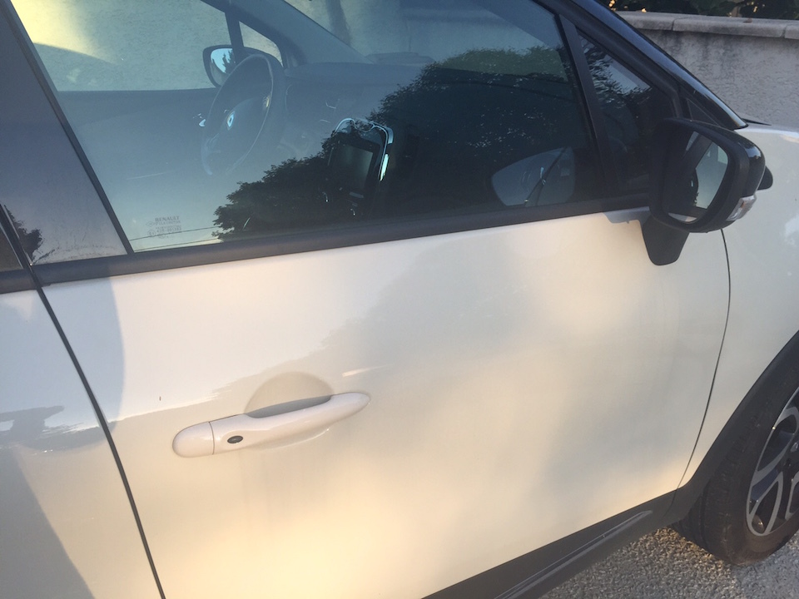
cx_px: 400
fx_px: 669
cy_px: 300
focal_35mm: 29
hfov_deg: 61.7
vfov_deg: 48.2
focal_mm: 4.15
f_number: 2.2
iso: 32
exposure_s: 1/476
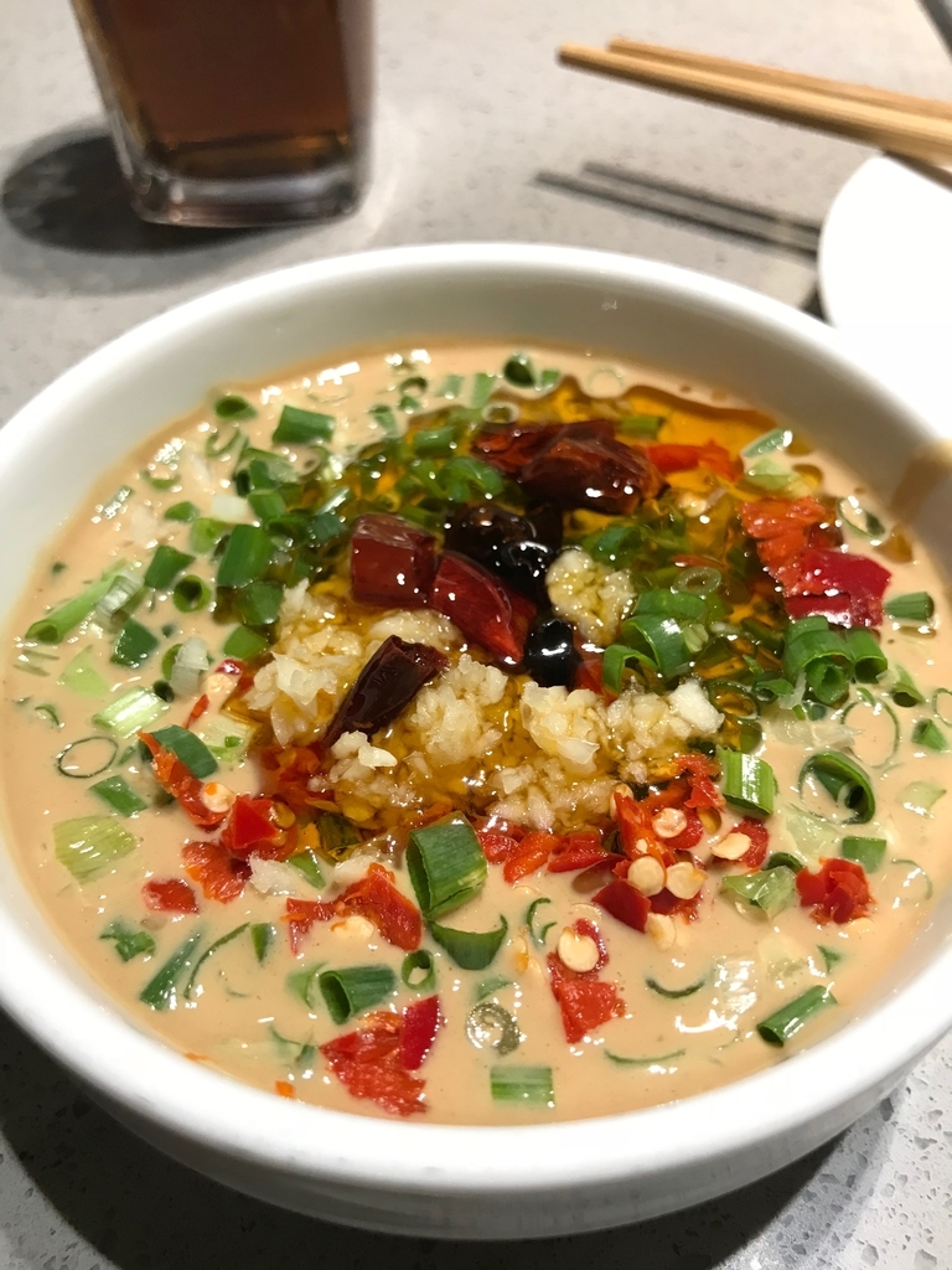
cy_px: 635
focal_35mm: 28
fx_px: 1027
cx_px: 476
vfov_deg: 63.4
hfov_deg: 49.7
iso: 40
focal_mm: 3.99
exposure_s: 1/33
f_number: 1.8
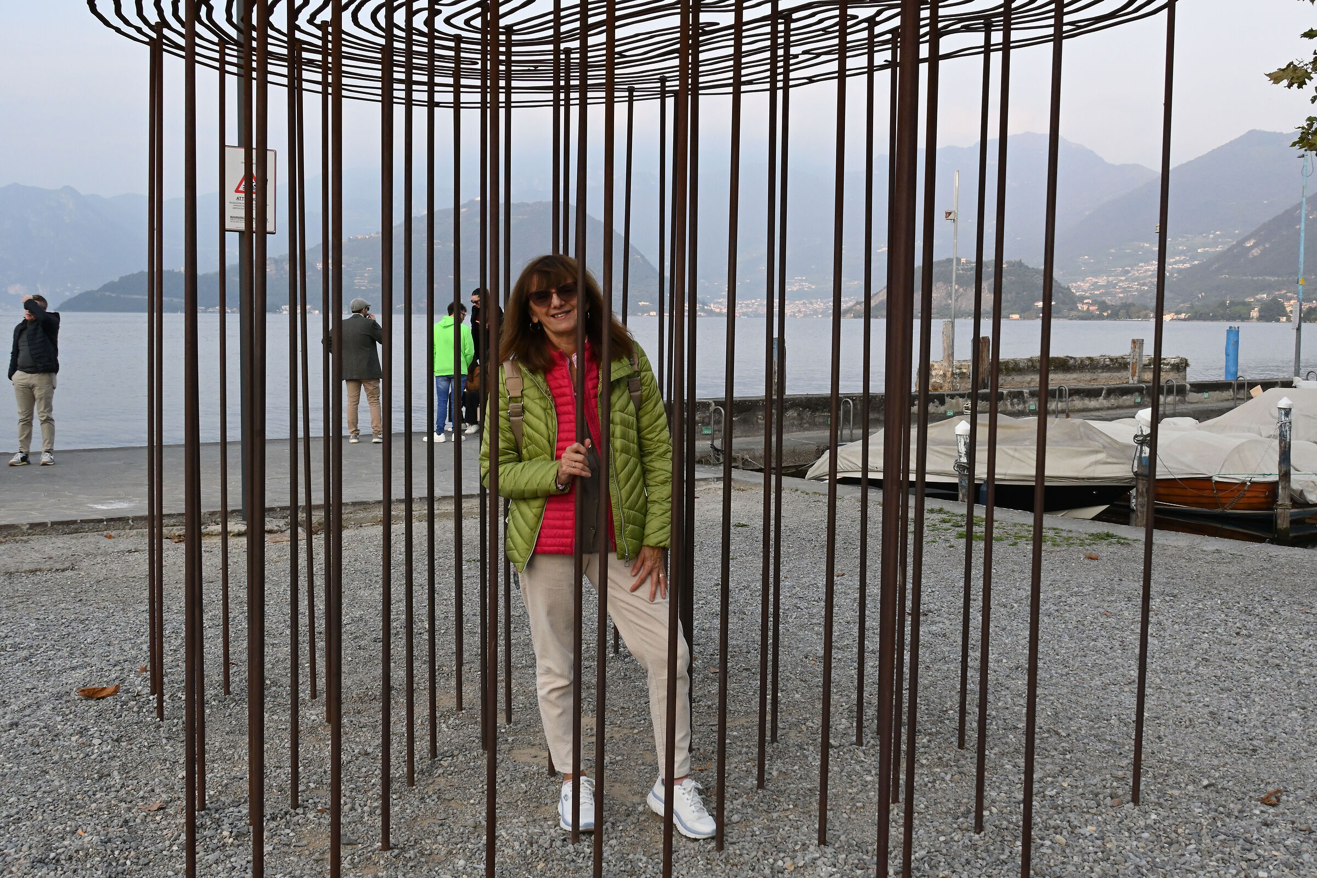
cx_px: 658
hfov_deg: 49.6
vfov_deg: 34.2
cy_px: 439
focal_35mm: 39
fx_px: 1427
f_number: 13
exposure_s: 1/320
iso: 1250
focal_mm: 26
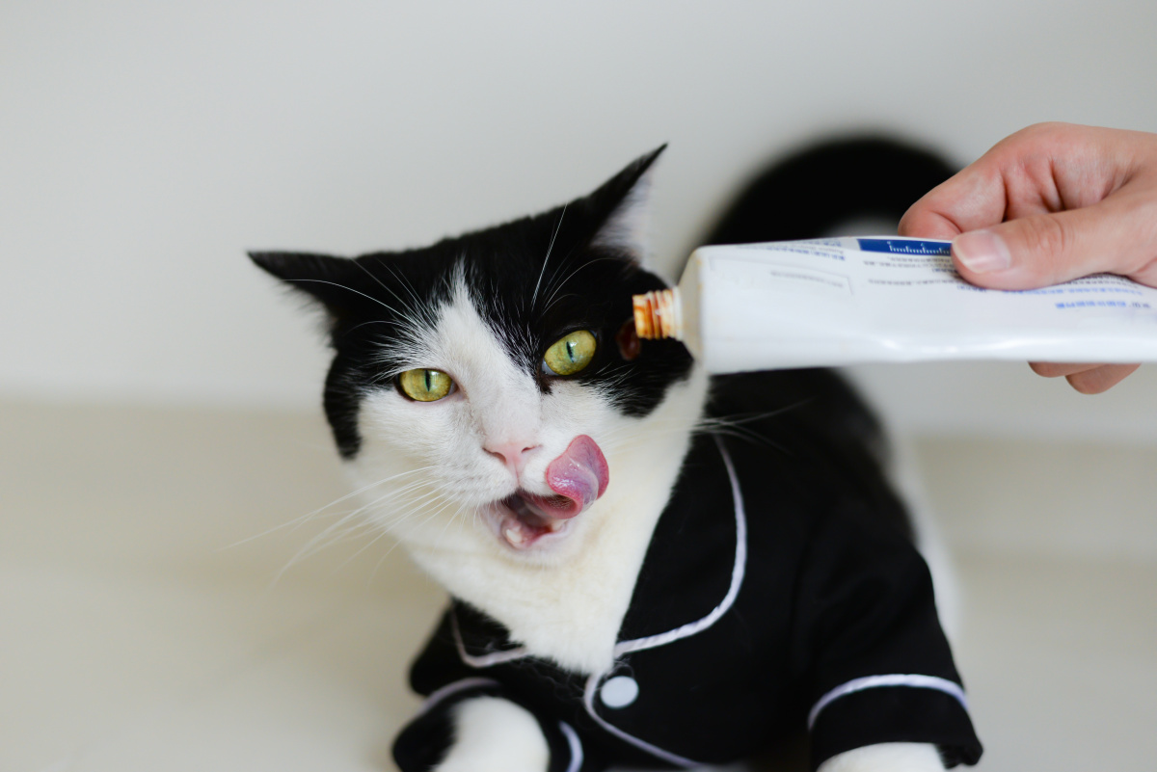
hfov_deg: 39.6
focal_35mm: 50
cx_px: 578
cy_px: 386
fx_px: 1607
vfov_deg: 27.0
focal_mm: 50
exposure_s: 1/1000
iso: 640
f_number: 2.2
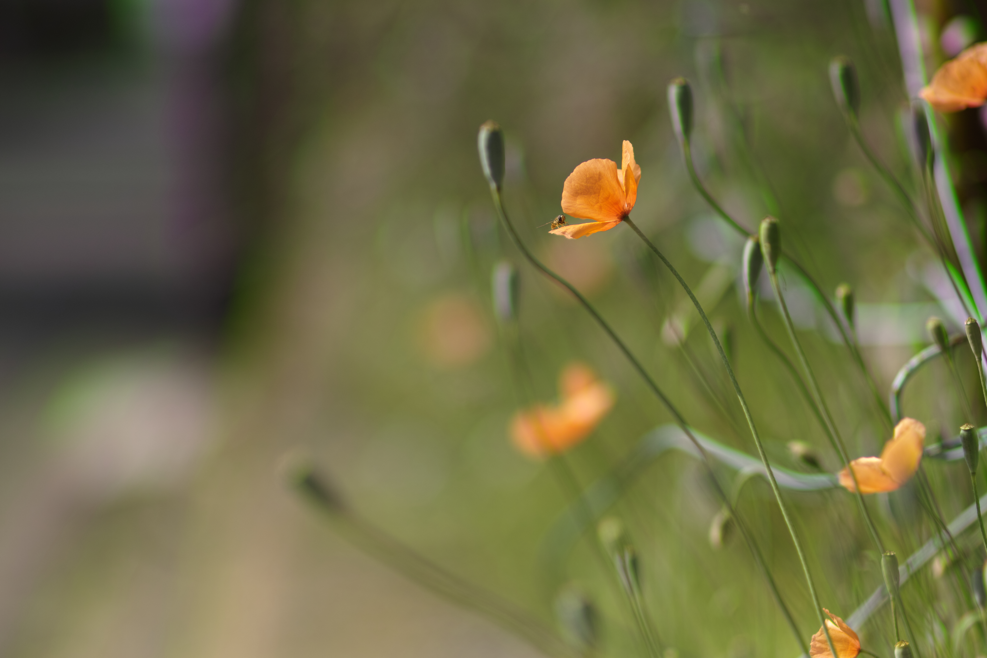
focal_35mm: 128
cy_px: 329
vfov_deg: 10.8
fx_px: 3495
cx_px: 494
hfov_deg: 16.1
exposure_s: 1/4000
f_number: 1.4
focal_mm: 85
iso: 100
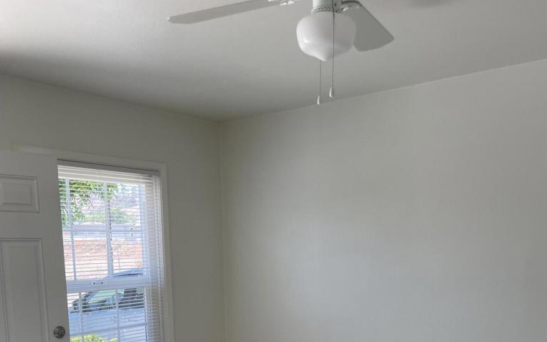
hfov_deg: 52.7
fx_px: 552
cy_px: 326
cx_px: 274
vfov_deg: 32.2
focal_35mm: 37
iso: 32
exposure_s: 1/197
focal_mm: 4.2
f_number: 1.6
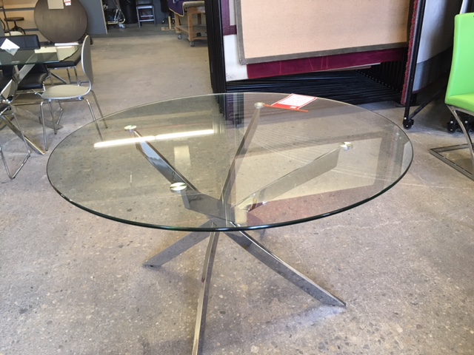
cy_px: 178
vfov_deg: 48.2
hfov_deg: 61.7
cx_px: 237
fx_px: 397
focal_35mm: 29
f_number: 2.2
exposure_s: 1/30
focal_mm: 4.15
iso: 100
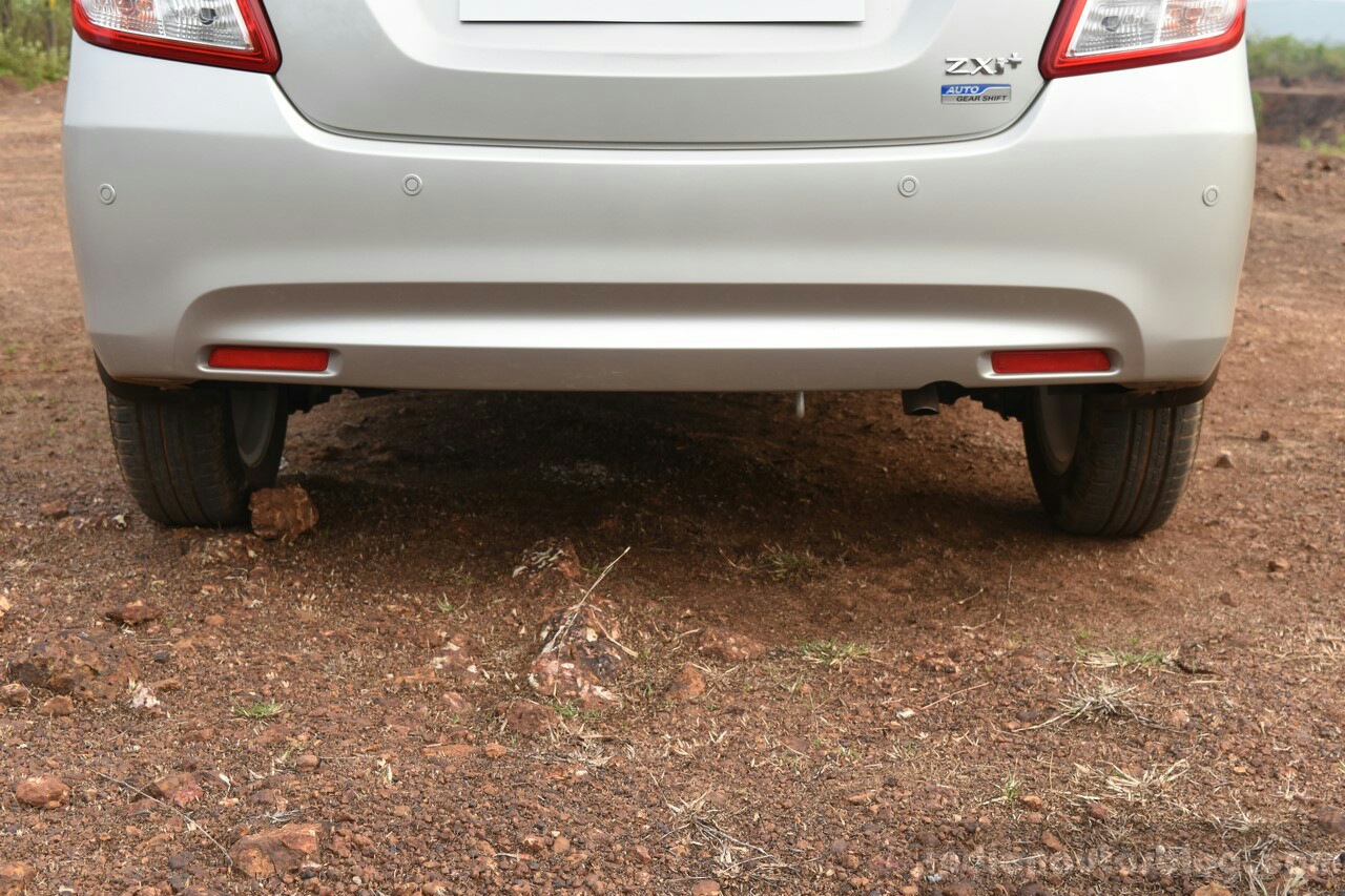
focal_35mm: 51
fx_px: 1905
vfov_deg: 26.5
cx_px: 672
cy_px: 448
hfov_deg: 38.9
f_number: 7.1
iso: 400
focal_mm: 34
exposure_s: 1/200
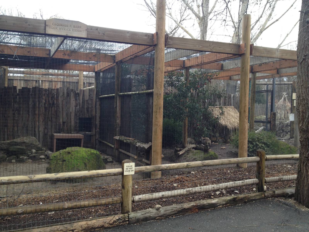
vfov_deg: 40.7
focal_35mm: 35
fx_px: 312
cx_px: 154
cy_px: 116
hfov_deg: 52.6
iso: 80
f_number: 2.4
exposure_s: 1/120
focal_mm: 4.28
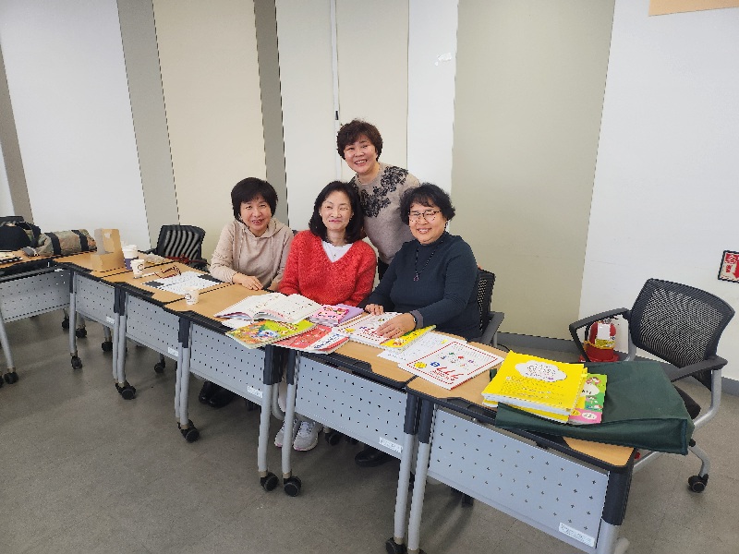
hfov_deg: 71.6
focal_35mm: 24
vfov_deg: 56.8
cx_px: 370
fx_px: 512
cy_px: 277
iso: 125
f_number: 1.8
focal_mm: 5
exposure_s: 1/182
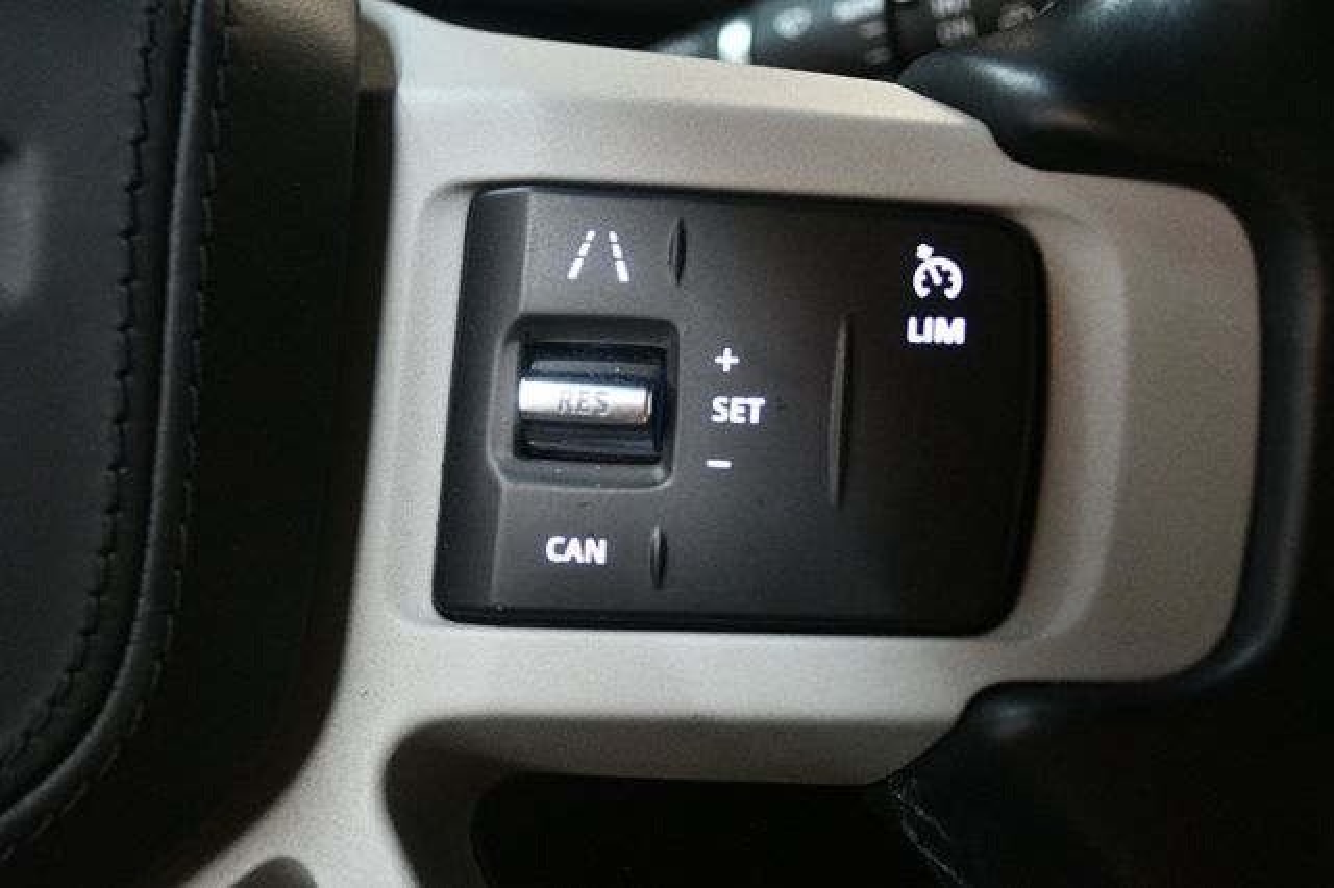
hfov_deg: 41.1
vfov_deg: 28.0
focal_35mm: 48
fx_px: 1778
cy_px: 444
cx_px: 667
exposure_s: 1/60
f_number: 4.8
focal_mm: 32
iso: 4000
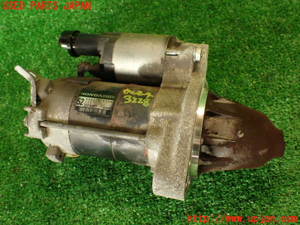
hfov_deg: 56.8
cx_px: 150
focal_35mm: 32
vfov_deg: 44.2
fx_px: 277
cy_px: 112
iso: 200
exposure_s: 1/30
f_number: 2.4
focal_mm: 5.79
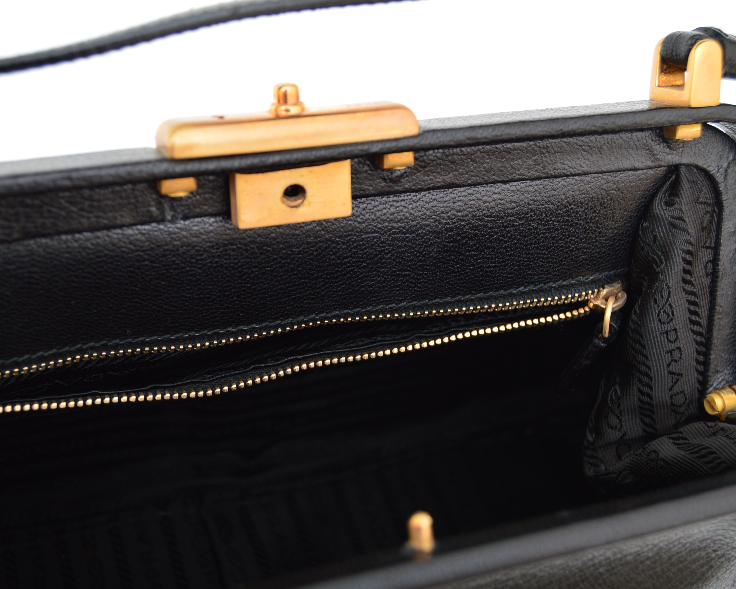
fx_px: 1145
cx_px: 327
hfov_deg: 35.6
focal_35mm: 53
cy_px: 294
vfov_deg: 28.8
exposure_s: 1/200
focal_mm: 31
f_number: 5.6
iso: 200
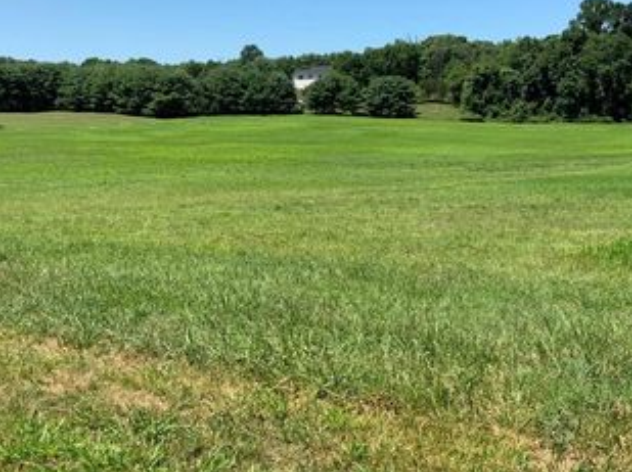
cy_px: 269
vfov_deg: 30.8
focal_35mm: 47
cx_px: 372
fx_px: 857
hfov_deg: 40.3
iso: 16
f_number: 1.8
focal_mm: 3
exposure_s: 1/1451
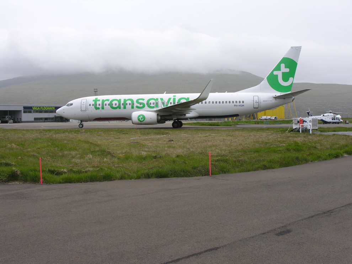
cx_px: 176
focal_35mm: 50
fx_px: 508
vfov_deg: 29.1
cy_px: 132
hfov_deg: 38.2
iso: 50
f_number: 6.2
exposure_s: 1/155
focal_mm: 12.7
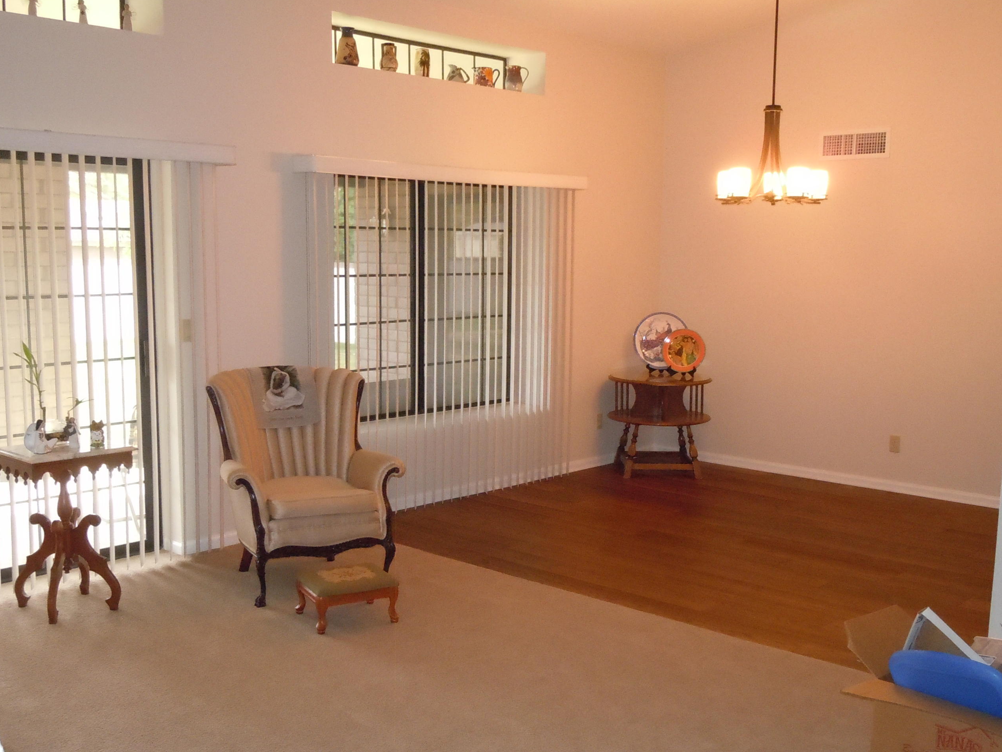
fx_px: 1129
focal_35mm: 39
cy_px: 420
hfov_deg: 47.9
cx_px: 489
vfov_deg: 36.8
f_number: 4
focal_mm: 5.9
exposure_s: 1/30
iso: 800
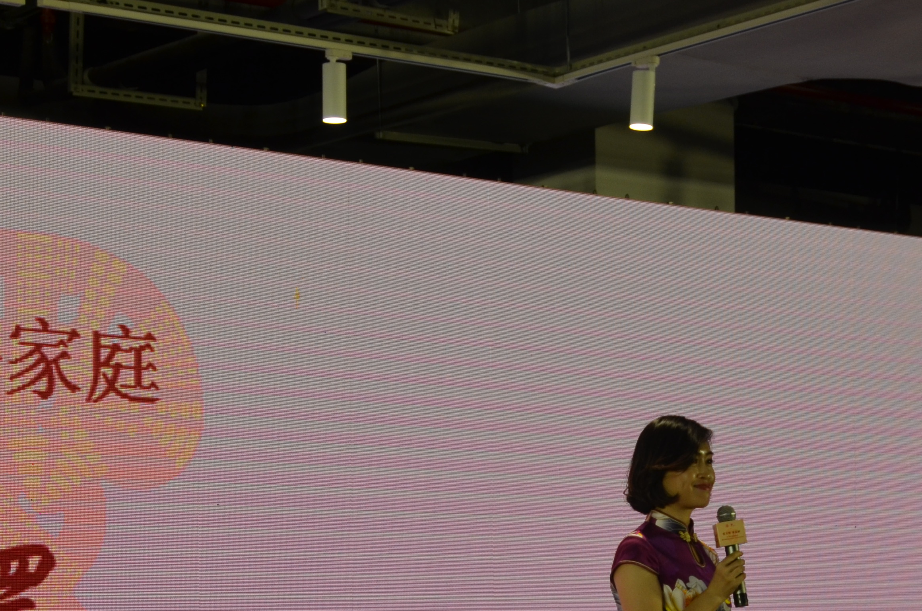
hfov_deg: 20.0
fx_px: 2607
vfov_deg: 13.2
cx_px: 609
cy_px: 600
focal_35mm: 102
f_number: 5.6
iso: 360
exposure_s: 1/125
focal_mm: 32
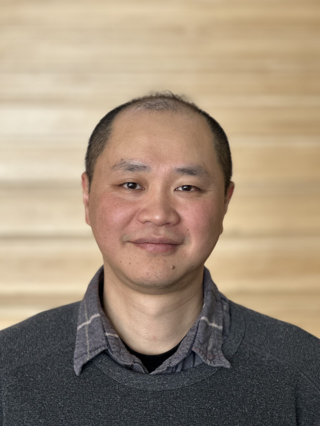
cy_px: 213
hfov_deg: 19.1
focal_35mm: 77
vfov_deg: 25.3
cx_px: 160
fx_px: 949
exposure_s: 1/40
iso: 125
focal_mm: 9
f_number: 2.8
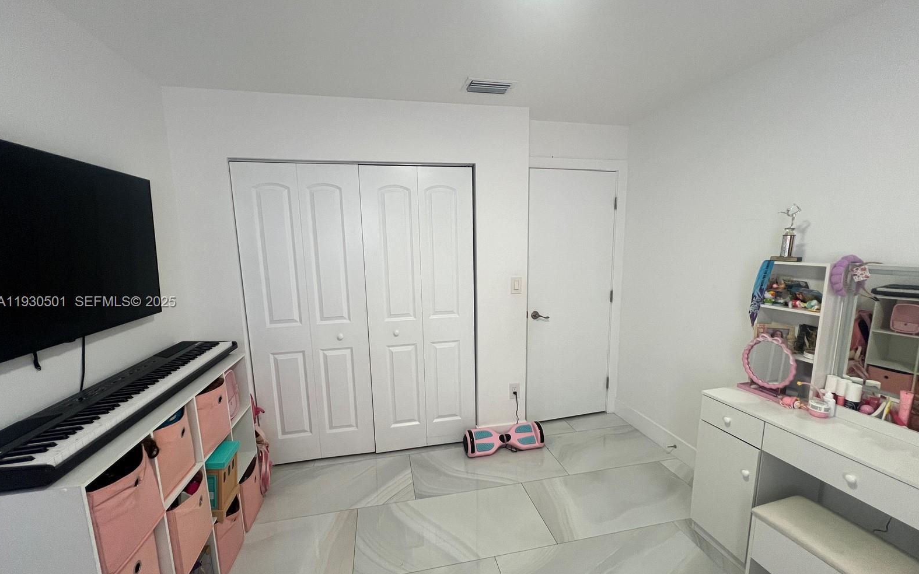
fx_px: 351
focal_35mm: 14
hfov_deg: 105.3
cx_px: 461
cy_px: 303
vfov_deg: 78.6
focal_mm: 1.57
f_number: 1.8
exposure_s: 1/120
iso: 160
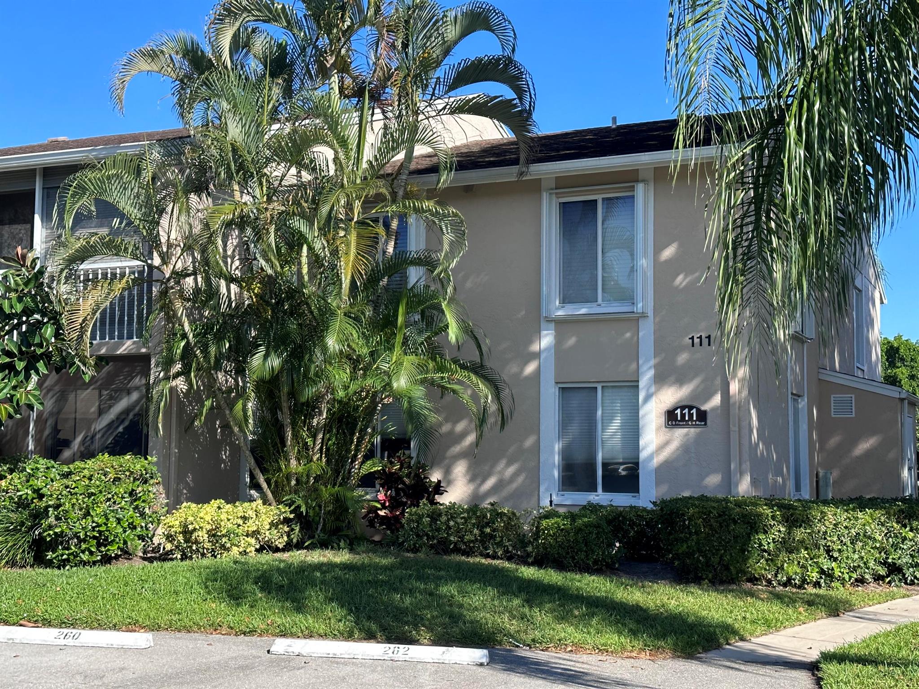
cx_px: 460
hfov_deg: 39.7
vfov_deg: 30.3
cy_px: 344
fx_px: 1274
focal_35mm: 48
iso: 64
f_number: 1.78
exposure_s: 1/1565
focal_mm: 6.86
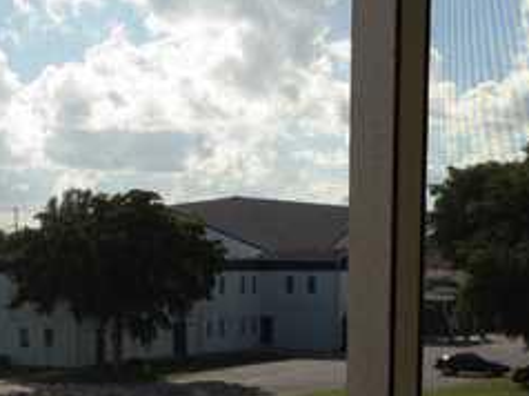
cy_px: 516
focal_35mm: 111
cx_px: 207
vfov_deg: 12.9
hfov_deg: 17.7
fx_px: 1695
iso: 50
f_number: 2.4
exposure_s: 1/2169
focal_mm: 4.12
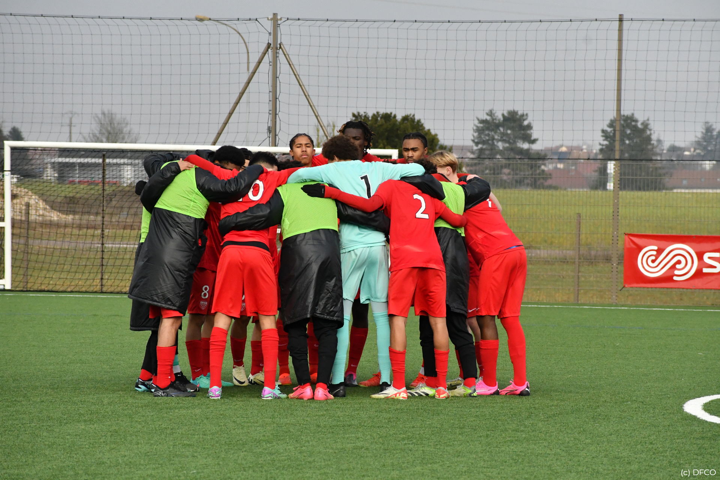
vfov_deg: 5.6
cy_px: 240
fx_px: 4940
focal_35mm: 247
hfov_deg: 8.3
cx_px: 360
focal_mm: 165
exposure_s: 1/5000
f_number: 9
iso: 3200
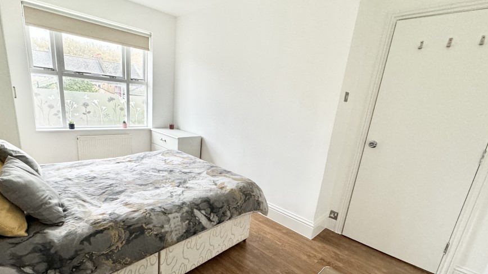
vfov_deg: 60.6
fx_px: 233
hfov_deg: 92.3
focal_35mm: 18
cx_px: 216
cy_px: 162
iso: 320
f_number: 2.2
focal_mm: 2.22
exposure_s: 1/99
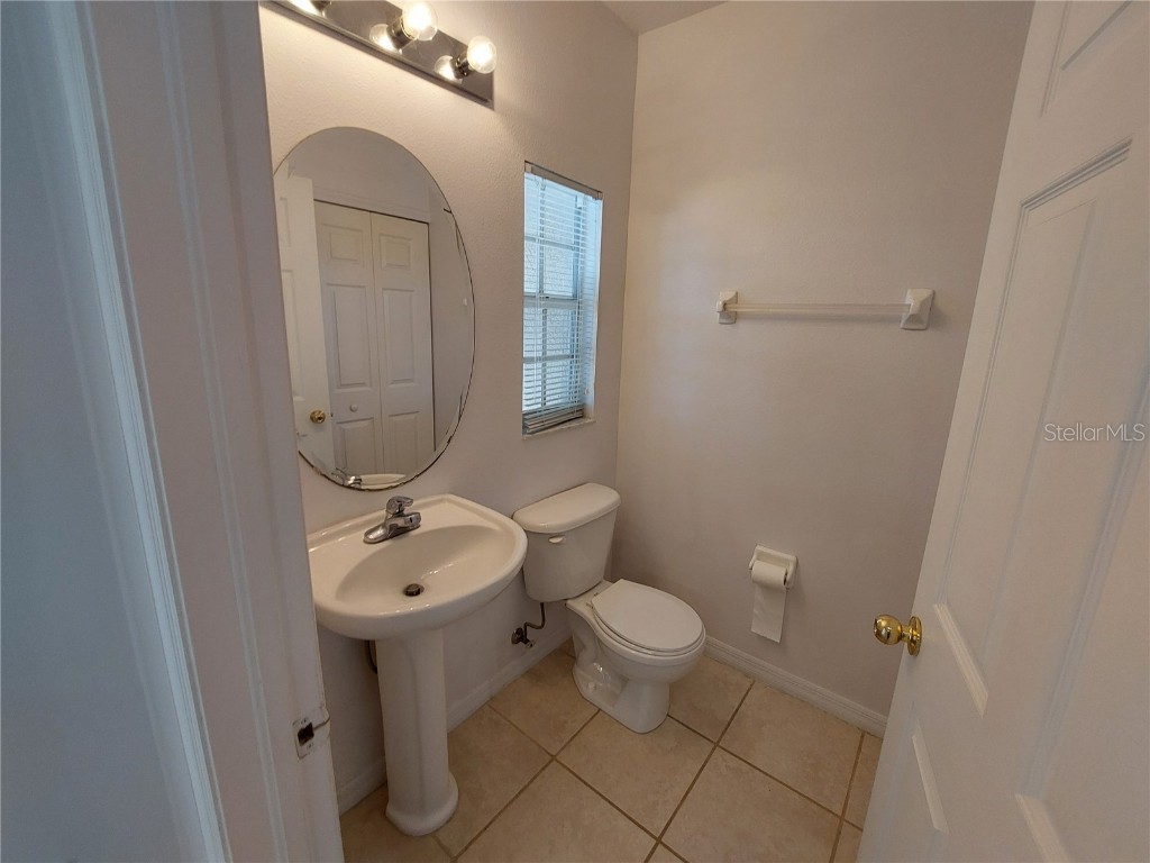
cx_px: 575
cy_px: 432
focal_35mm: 13
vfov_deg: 89.9
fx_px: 432
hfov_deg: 106.2
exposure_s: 1/60
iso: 80
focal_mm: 1.74
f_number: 2.2
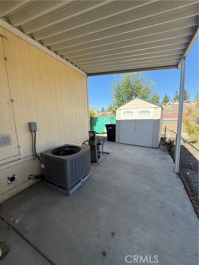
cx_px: 100
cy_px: 132
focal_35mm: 14
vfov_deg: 102.1
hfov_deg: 85.7
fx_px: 107
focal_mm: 2.22
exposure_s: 1/1235
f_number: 2.2
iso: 64
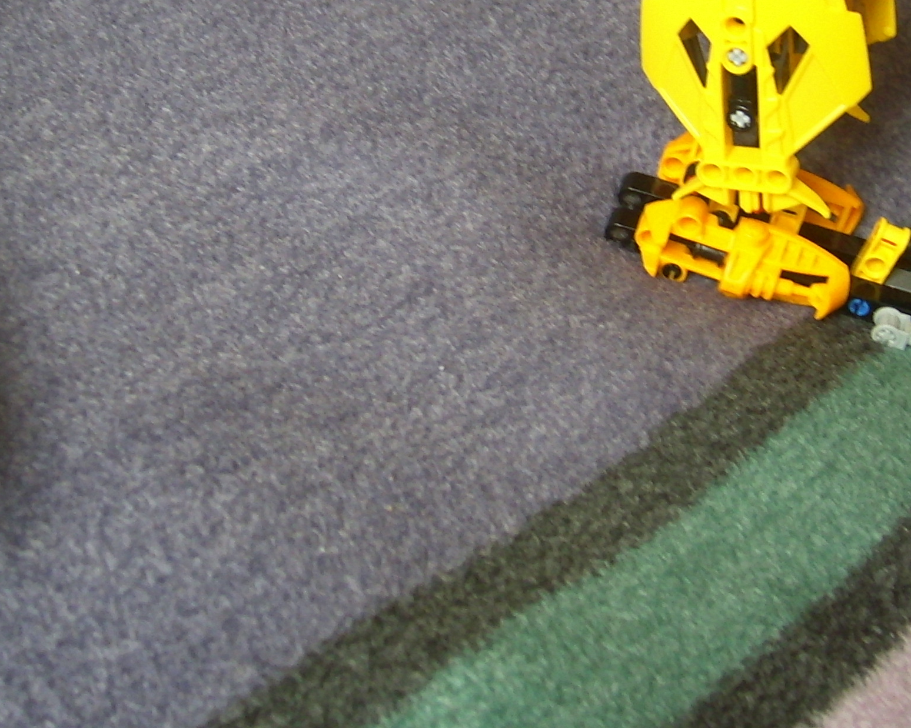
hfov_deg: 30.5
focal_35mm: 62
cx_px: 407
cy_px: 120
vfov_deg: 24.1
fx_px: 1671
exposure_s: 1/17
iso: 50
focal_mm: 5.99
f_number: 2.8
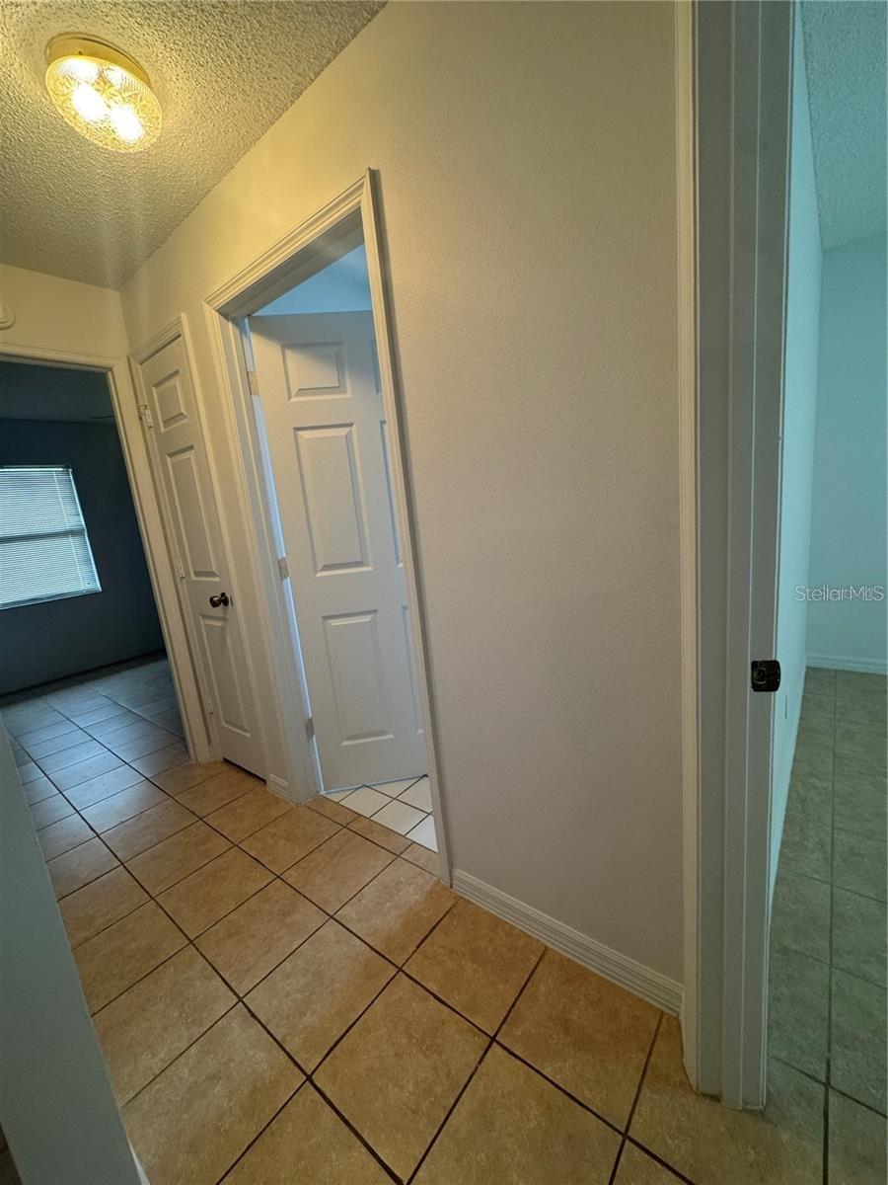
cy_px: 592
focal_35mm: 14
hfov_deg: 85.7
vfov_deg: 102.1
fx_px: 479
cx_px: 444
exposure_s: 1/60
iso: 250
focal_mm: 2.22
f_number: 2.2
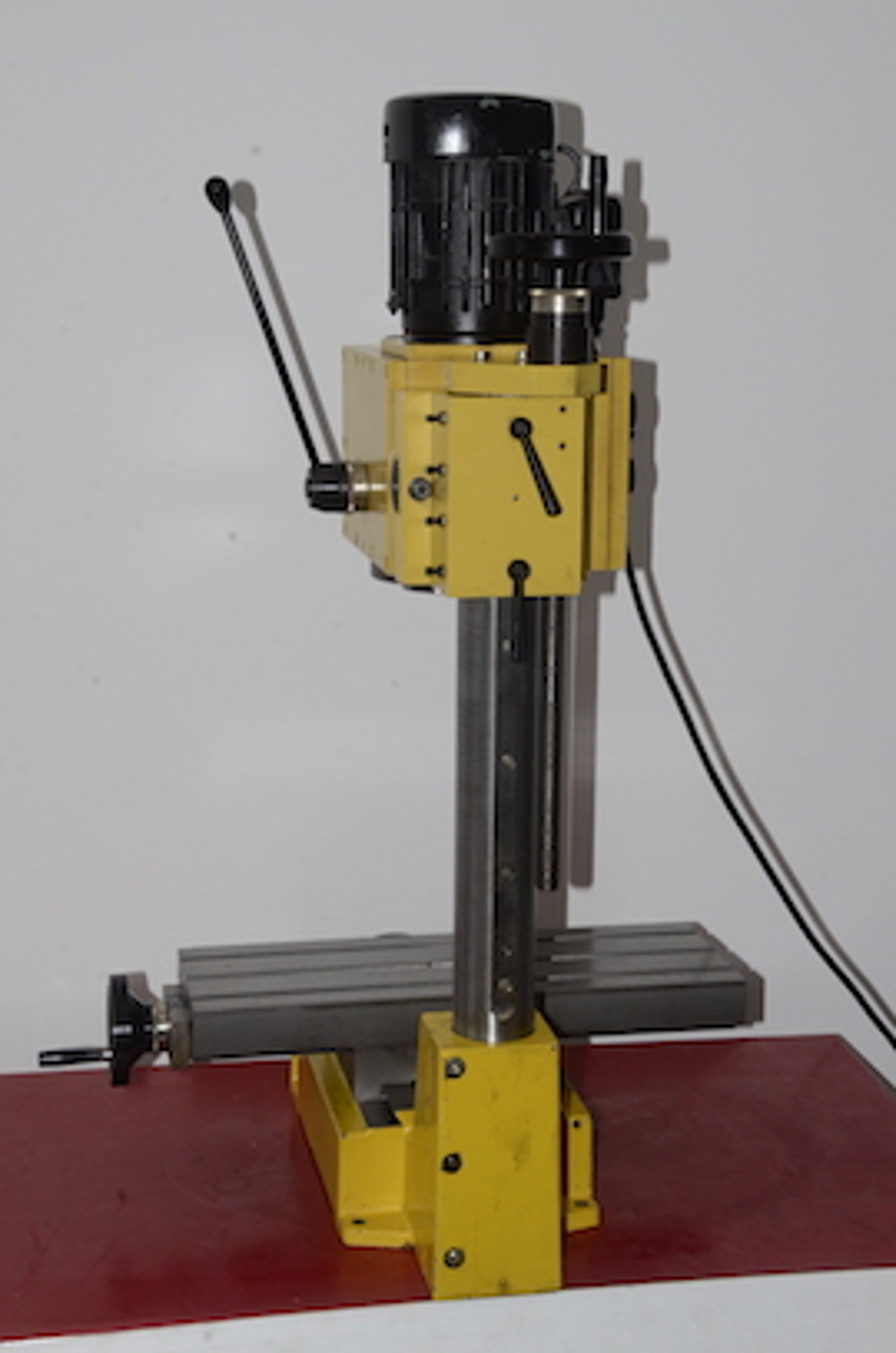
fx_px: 2251
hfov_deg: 22.5
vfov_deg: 33.5
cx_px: 448
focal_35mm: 60
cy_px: 676
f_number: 18
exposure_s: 1/60
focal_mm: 40
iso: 800
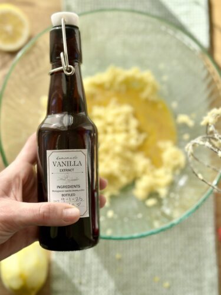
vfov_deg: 39.7
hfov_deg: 30.3
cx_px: 110
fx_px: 409
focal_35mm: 48
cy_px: 148
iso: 80
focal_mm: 6.86
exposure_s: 1/1050
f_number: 1.78
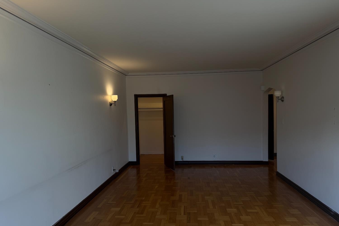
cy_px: 122
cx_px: 170
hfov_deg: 71.5
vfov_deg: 51.2
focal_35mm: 25
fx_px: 235
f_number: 1.78
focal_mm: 6.76
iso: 64
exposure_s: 1/256
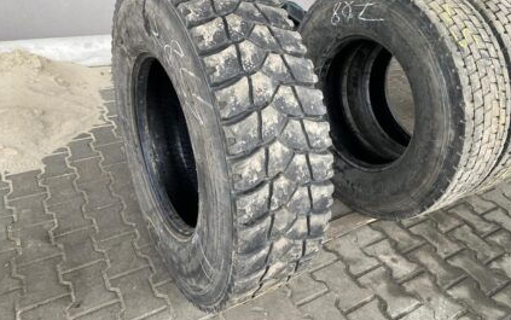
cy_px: 136
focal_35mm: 28
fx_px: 390
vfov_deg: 44.5
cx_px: 254
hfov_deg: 66.4
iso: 100
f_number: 1.8
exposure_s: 1/121
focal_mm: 4.25
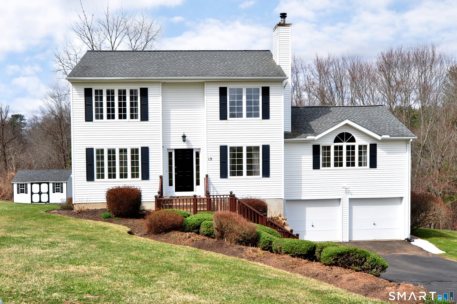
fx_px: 380
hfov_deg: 62.0
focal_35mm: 30
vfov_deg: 43.5
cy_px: 152
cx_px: 228
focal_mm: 20
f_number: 8
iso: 250
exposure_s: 1/320
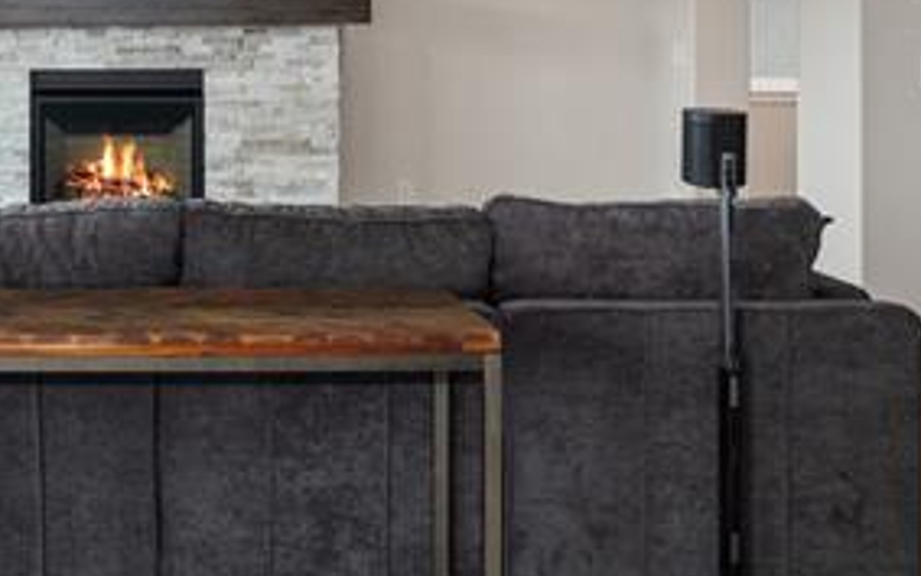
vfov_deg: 21.2
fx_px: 1481
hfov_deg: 32.8
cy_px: -7
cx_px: 98
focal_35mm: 59
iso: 800
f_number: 8
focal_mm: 16
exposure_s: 1/15
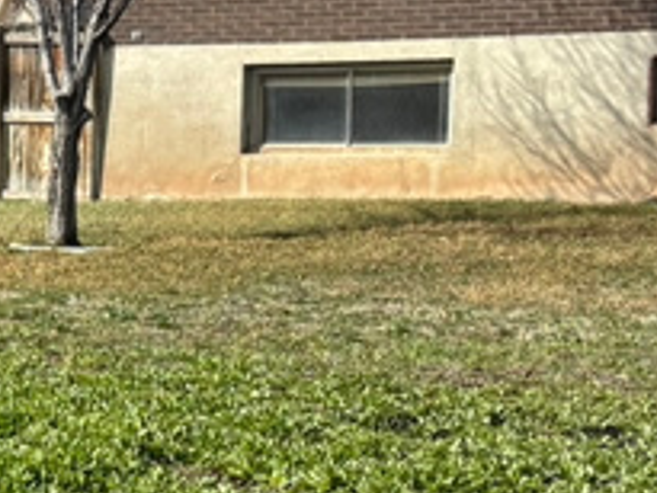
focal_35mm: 130
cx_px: -635
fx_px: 2469
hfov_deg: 13.2
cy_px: 426
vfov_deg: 11.4
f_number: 1.6
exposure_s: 1/2451
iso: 50
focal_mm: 5.96
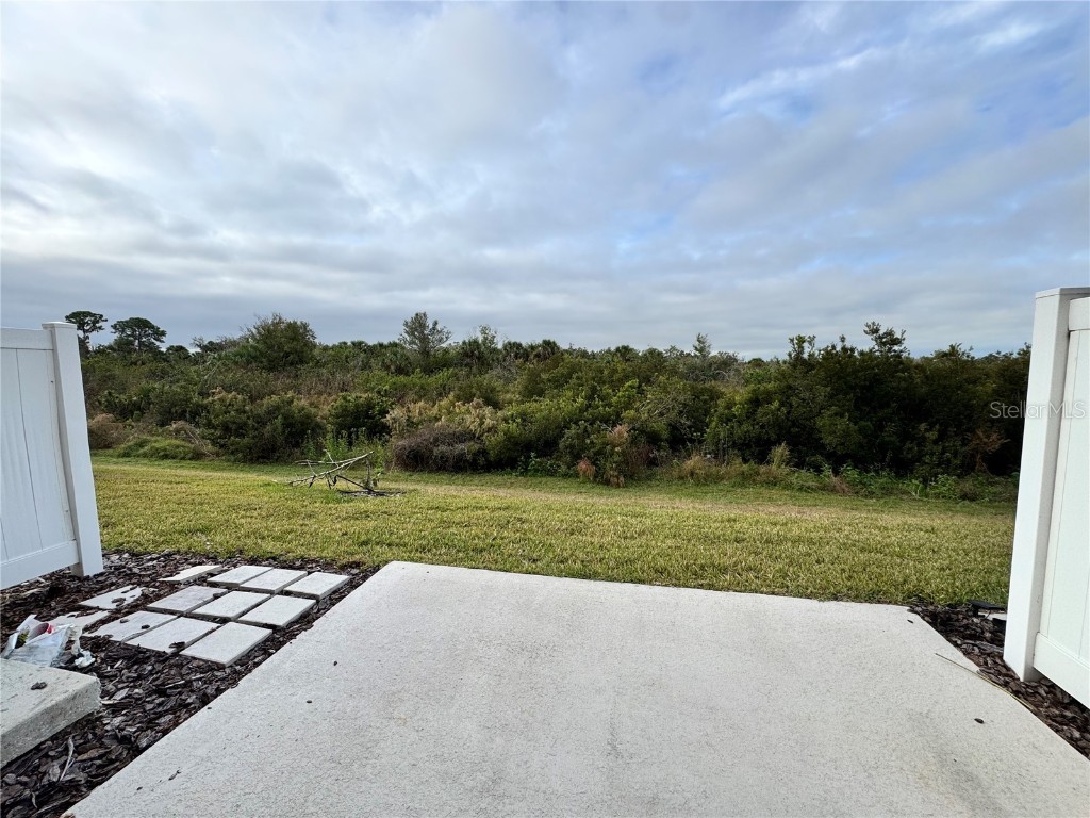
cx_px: 545
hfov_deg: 102.1
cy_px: 409
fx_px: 441
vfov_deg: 85.7
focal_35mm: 14
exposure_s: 1/693
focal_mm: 2.22
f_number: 2.2
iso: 40
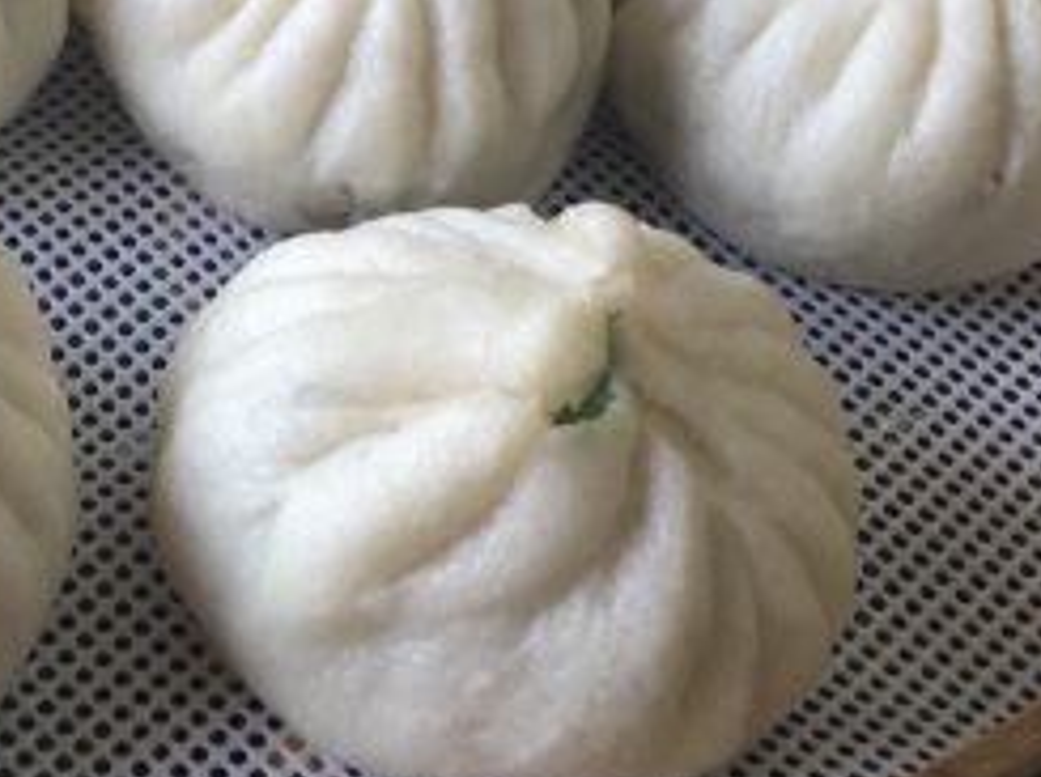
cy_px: 87
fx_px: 2492
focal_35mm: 83
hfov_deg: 22.7
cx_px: -4
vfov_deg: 17.5
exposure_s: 1/100
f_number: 2.2
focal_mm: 4.15
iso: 40
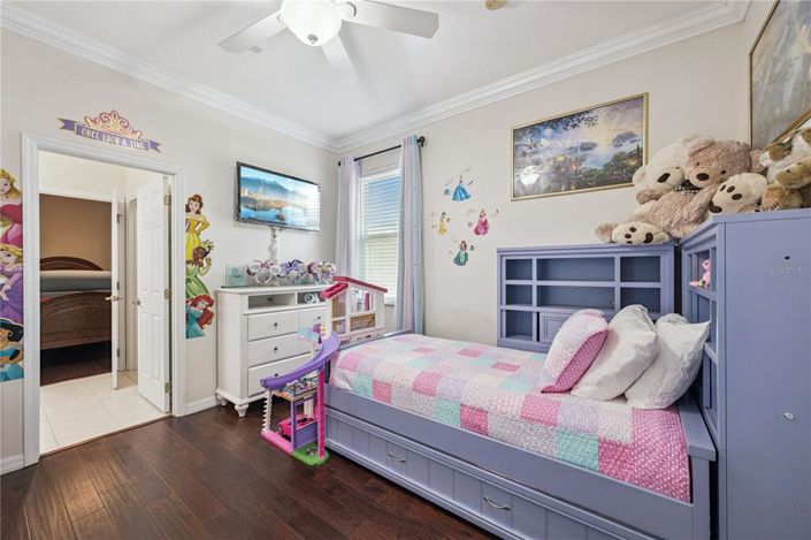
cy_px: 270
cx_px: 406
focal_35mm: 14
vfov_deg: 81.1
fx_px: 315
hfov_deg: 104.3
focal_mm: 14
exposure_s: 1/25
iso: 200
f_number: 9
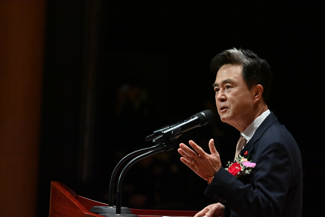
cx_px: 162
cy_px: 108
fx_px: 1805
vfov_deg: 6.9
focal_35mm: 200
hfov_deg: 10.3
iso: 800
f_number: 5.6
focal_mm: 200
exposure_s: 1/320
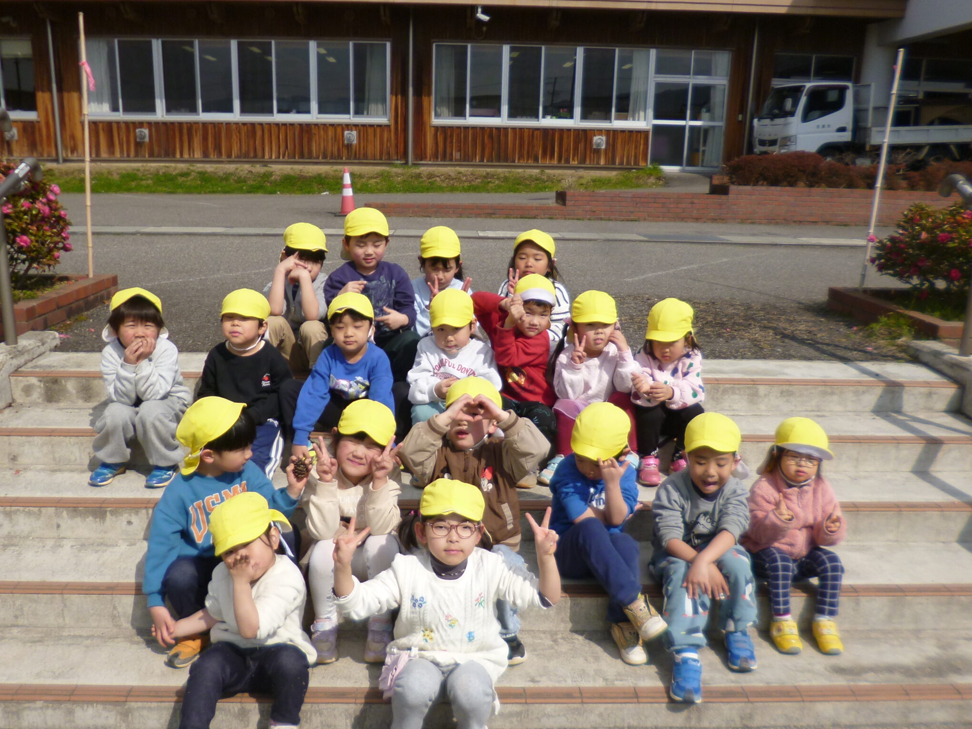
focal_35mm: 30
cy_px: 395
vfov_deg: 46.7
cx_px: 464
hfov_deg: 59.9
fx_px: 842
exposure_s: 1/200
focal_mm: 4.3
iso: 100
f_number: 9
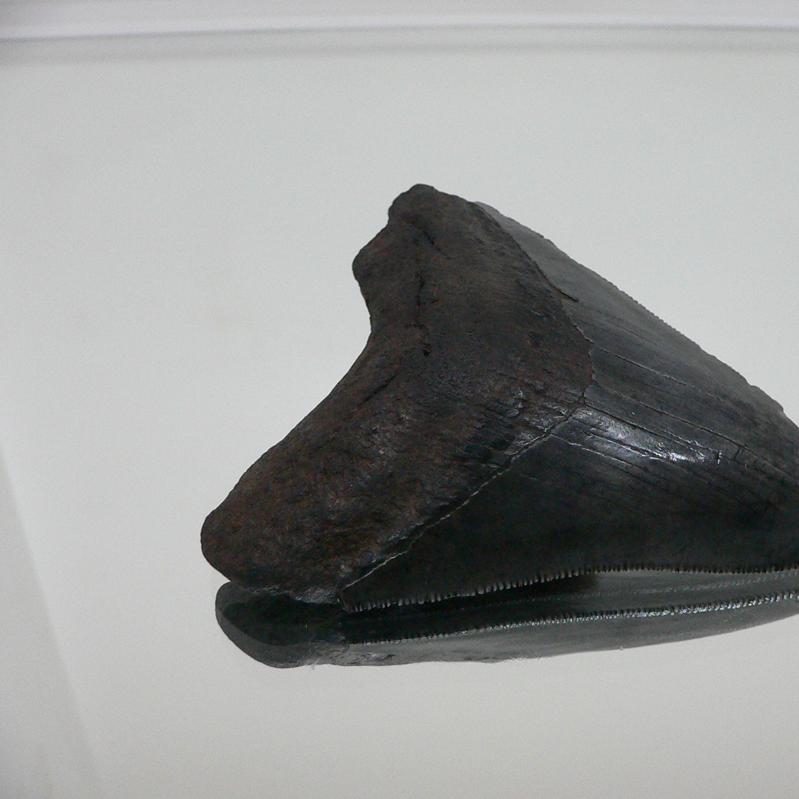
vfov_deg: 40.0
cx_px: 503
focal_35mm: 42
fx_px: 1097
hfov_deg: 39.7
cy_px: 406
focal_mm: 4.6
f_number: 2.8
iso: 200
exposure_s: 1/50
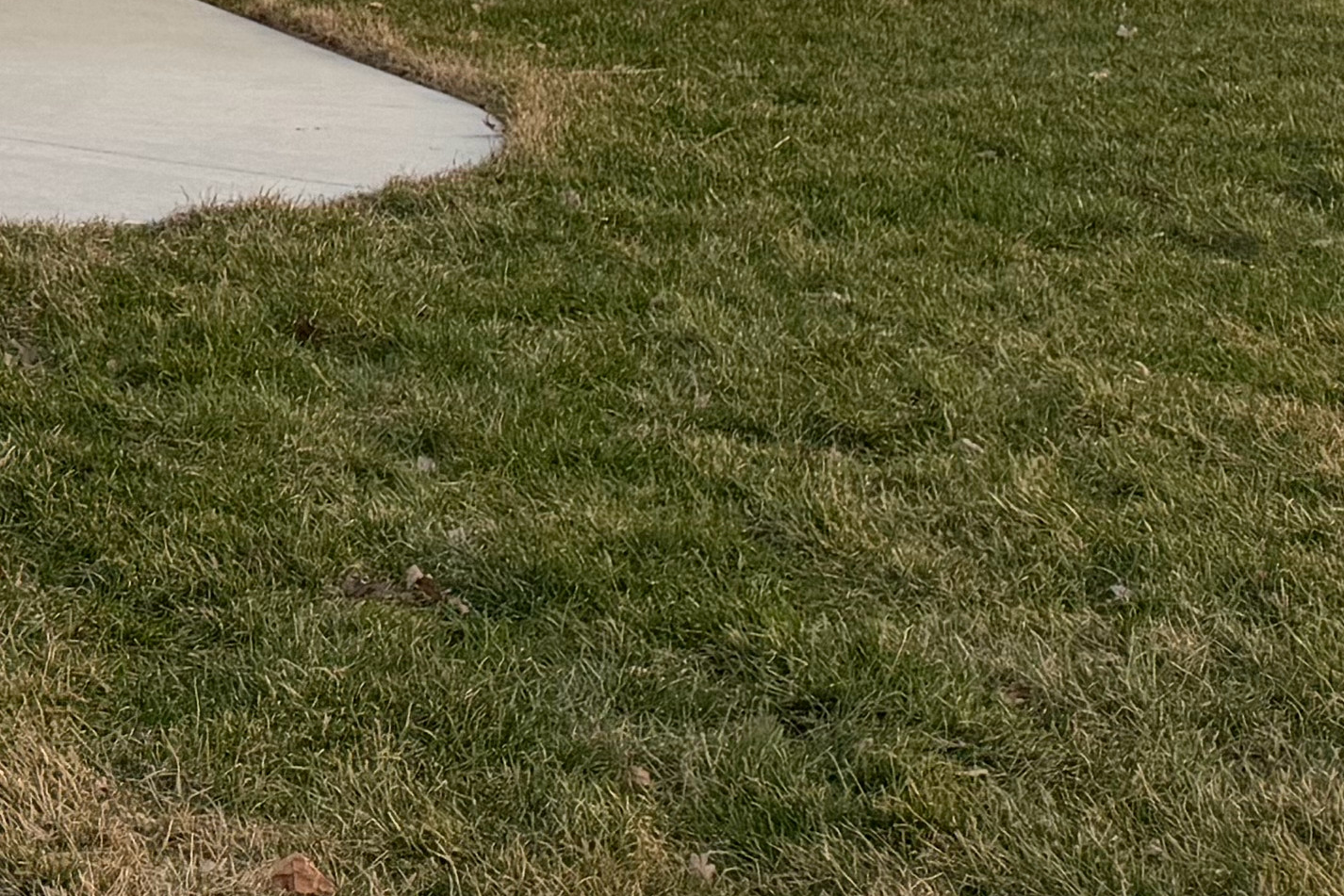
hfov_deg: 16.5
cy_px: -618
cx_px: -1176
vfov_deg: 12.7
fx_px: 3733
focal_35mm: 100
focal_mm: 6.76
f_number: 1.78
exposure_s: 1/374
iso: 80
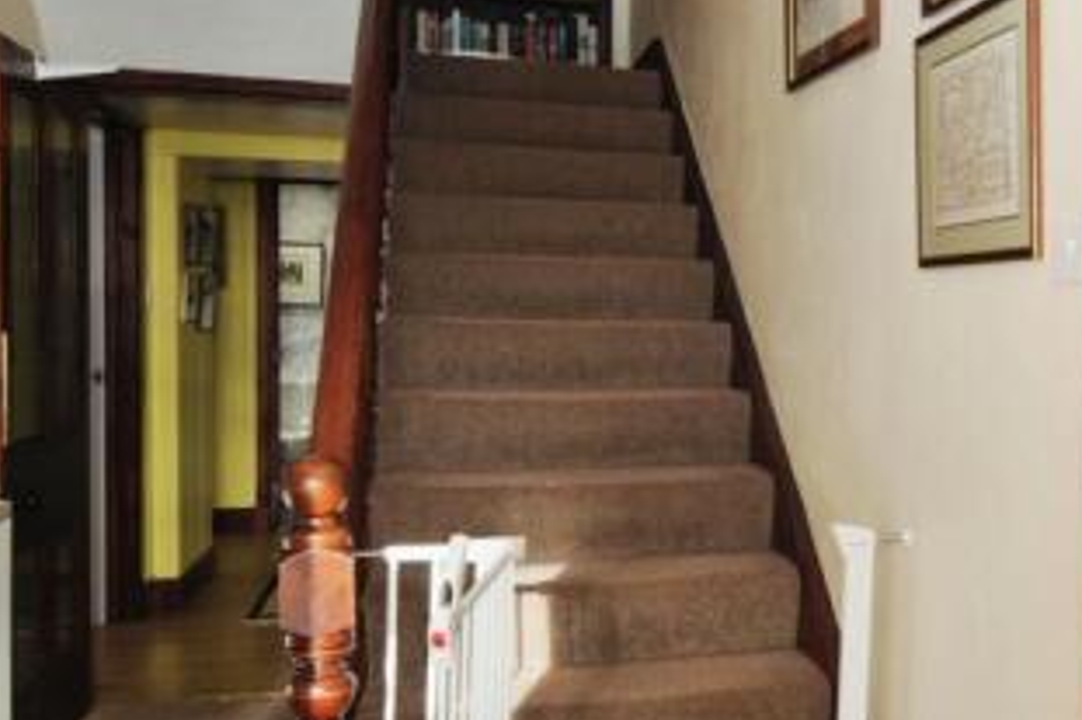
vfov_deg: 34.6
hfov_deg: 48.6
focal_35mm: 38
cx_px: 825
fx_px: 1141
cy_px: 497
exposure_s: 1/15
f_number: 7.1
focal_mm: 12
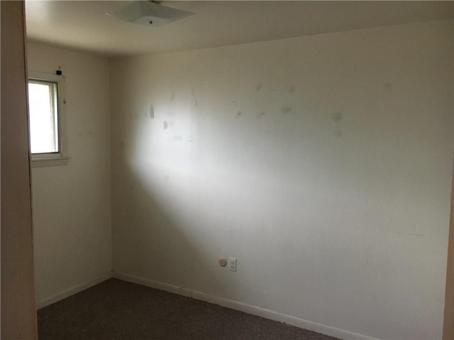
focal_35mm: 29
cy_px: 170
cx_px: 227
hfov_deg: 61.7
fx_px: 380
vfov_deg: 48.2
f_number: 2.2
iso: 250
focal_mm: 4.15
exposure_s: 1/15
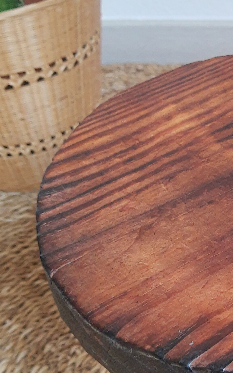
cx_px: 265
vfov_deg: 33.0
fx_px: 630
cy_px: 201
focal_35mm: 62
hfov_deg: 19.9
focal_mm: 3.95
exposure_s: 1/60
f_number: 1.8
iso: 317
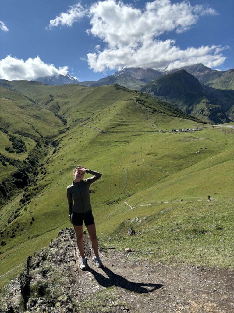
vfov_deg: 67.3
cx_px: 117
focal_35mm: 26
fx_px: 234
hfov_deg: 53.1
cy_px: 156
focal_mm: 5.96
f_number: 1.6
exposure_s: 1/2710
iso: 50
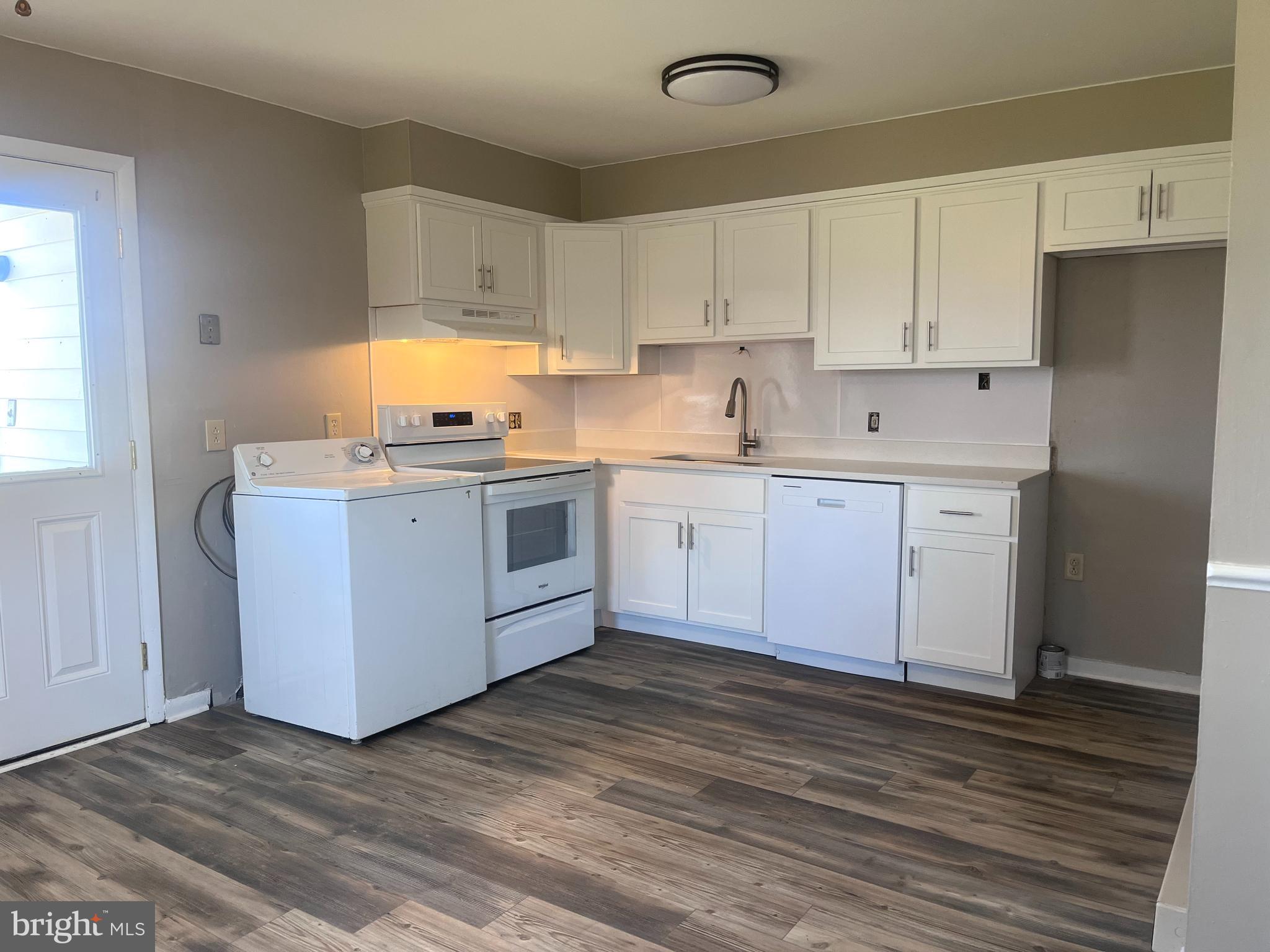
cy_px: 476
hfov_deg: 67.3
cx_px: 635
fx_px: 954
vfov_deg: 53.1
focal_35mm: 26
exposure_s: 1/120
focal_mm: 5.1
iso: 125
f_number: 1.6
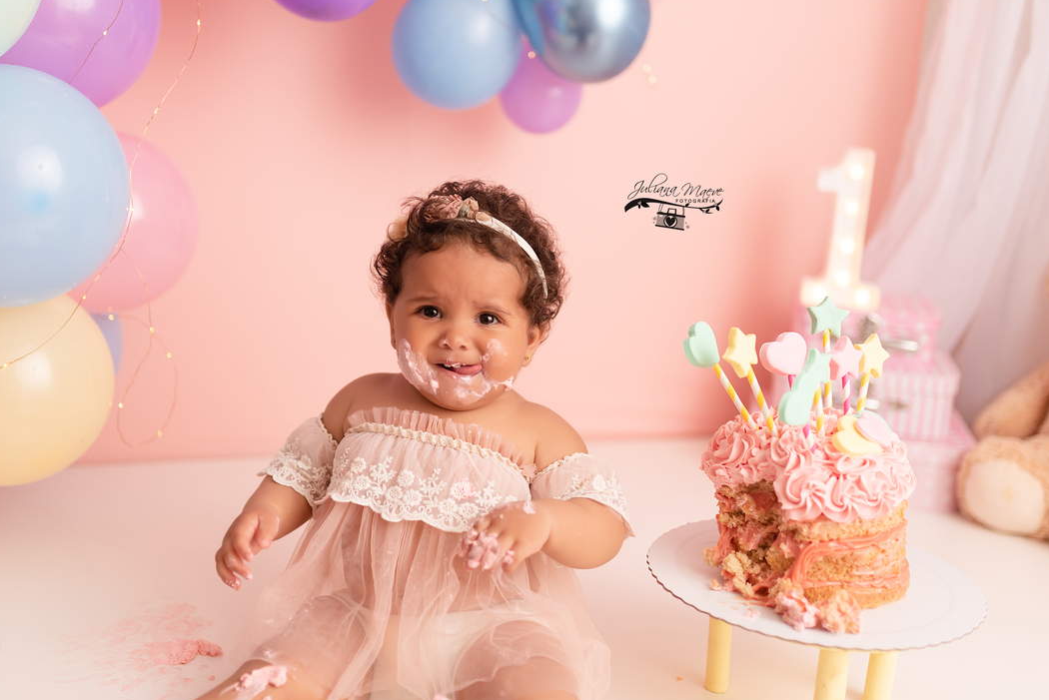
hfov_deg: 48.4
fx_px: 1166
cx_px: 478
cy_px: 331
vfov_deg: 33.4
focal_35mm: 40
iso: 100
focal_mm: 35
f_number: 1.4
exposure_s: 1/200
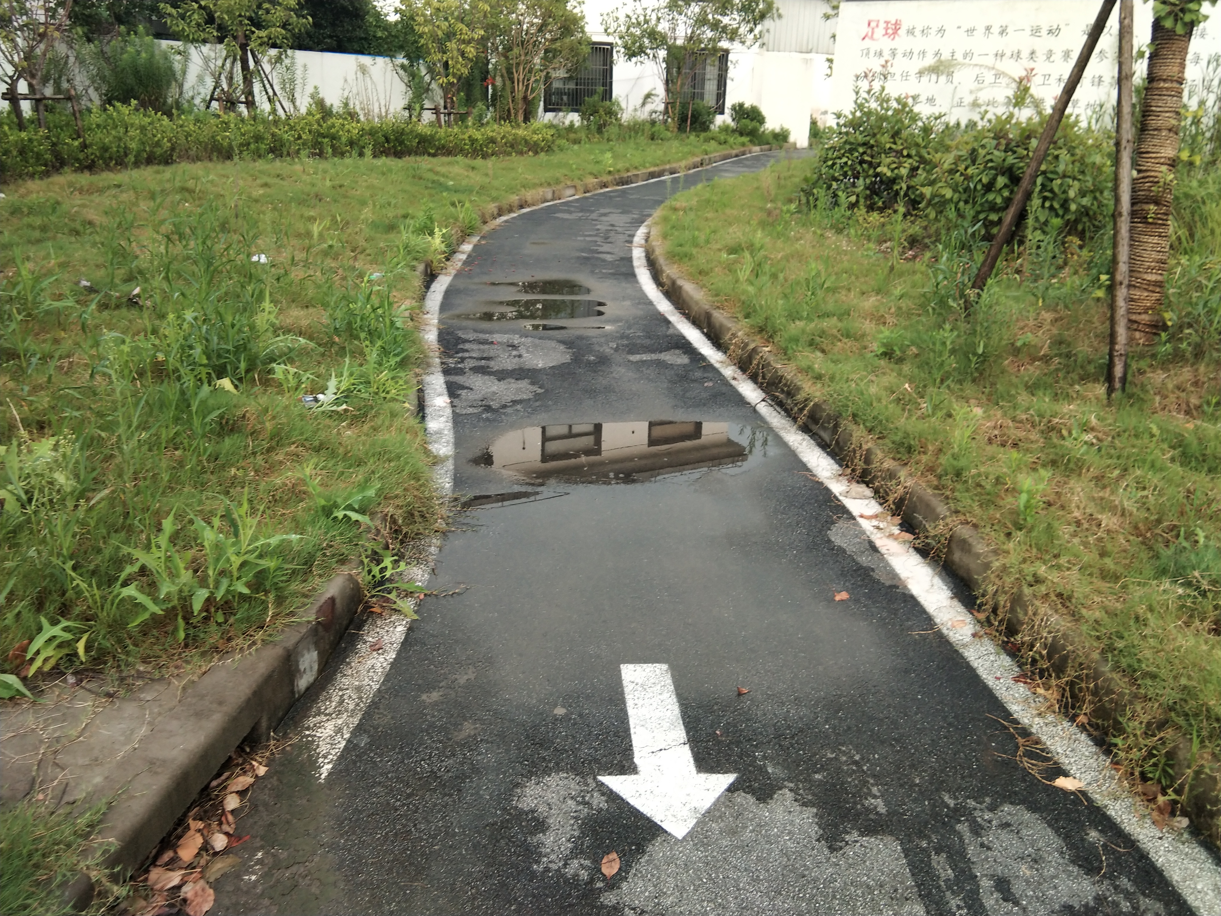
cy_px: 458
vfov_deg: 45.4
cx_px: 610
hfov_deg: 58.4
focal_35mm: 31
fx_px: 1093
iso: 50
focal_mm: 3.69
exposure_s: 1/125
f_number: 2.2
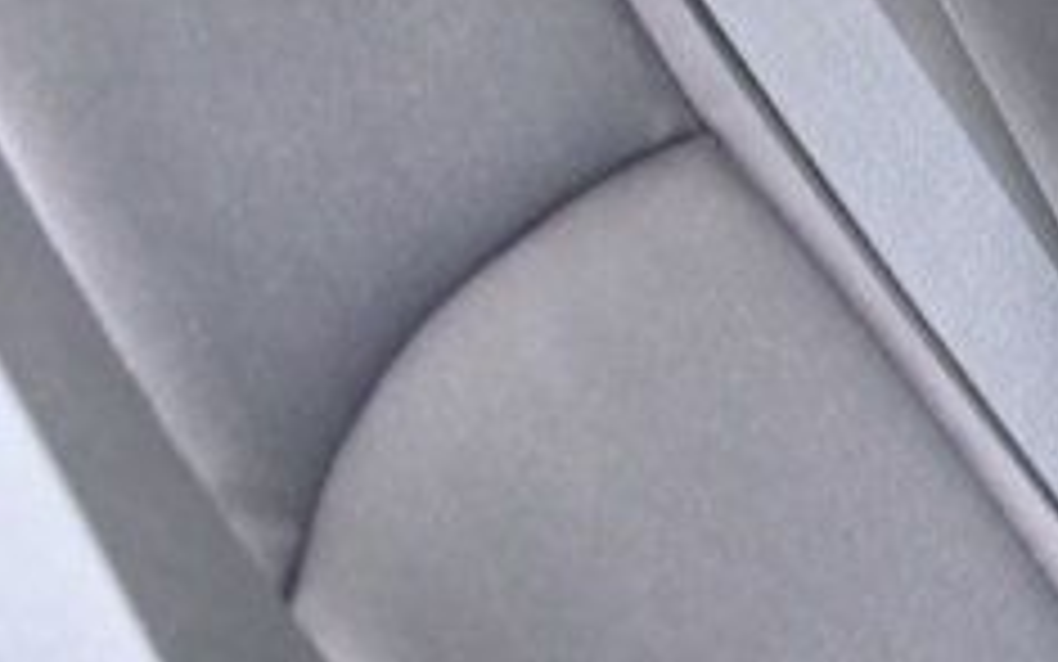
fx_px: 3461
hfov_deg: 14.5
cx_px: 2084
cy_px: 473
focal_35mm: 120
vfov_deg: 10.9
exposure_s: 1/30
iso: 2500
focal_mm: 18
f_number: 3.5
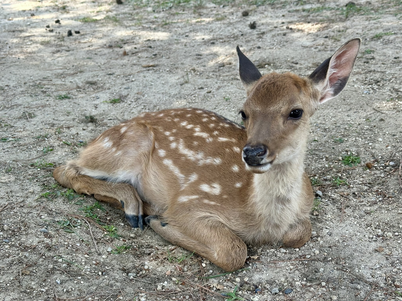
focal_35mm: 48
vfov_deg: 30.3
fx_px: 557
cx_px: 201
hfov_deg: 39.7
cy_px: 150
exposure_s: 1/608
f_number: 1.78
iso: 64
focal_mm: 6.86
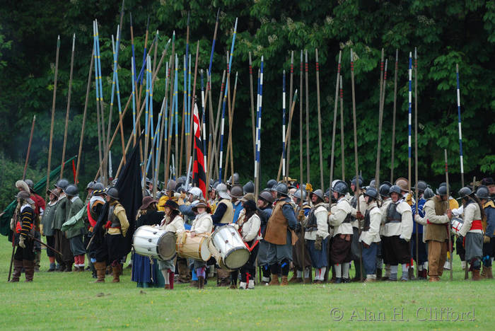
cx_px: 248
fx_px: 8257
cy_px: 166
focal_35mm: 600
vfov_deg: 2.3
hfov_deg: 3.4
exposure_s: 1/500
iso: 360
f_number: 5.6
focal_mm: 400
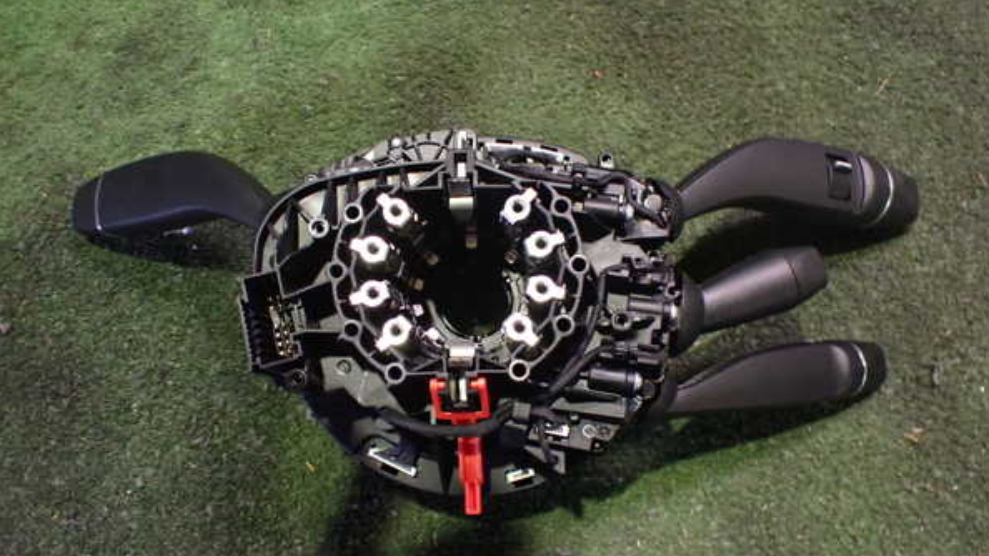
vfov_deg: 35.6
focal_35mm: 33
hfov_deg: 59.5
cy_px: 306
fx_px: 865
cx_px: 498
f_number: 2.3
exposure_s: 1/30
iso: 1000
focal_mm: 5.4
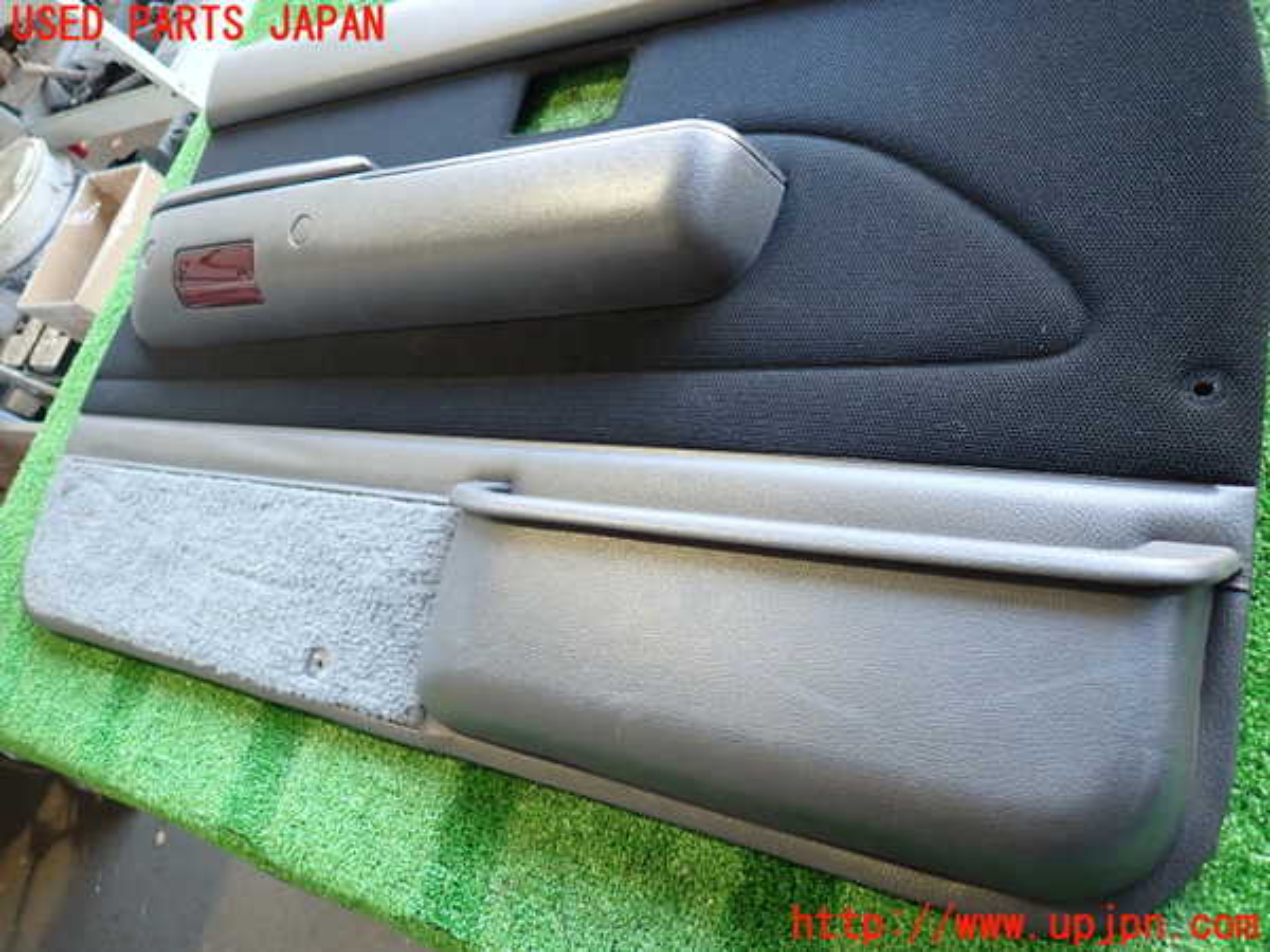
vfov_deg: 54.9
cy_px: 476
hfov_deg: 69.4
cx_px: 635
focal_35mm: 25
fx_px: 917
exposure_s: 1/30
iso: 200
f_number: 2
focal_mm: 4.5
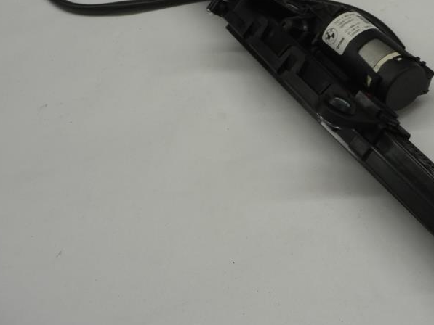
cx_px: 328
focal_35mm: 48
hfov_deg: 38.6
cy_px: 90
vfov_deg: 29.9
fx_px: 602
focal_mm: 4.7
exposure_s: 1/40
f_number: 3.3
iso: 100
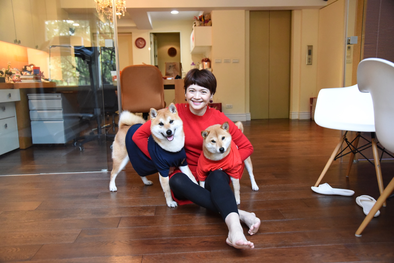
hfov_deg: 58.7
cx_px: 197
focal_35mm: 32
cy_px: 132
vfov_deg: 41.1
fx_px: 350
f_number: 4
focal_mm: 32
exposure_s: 1/1000
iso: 8000
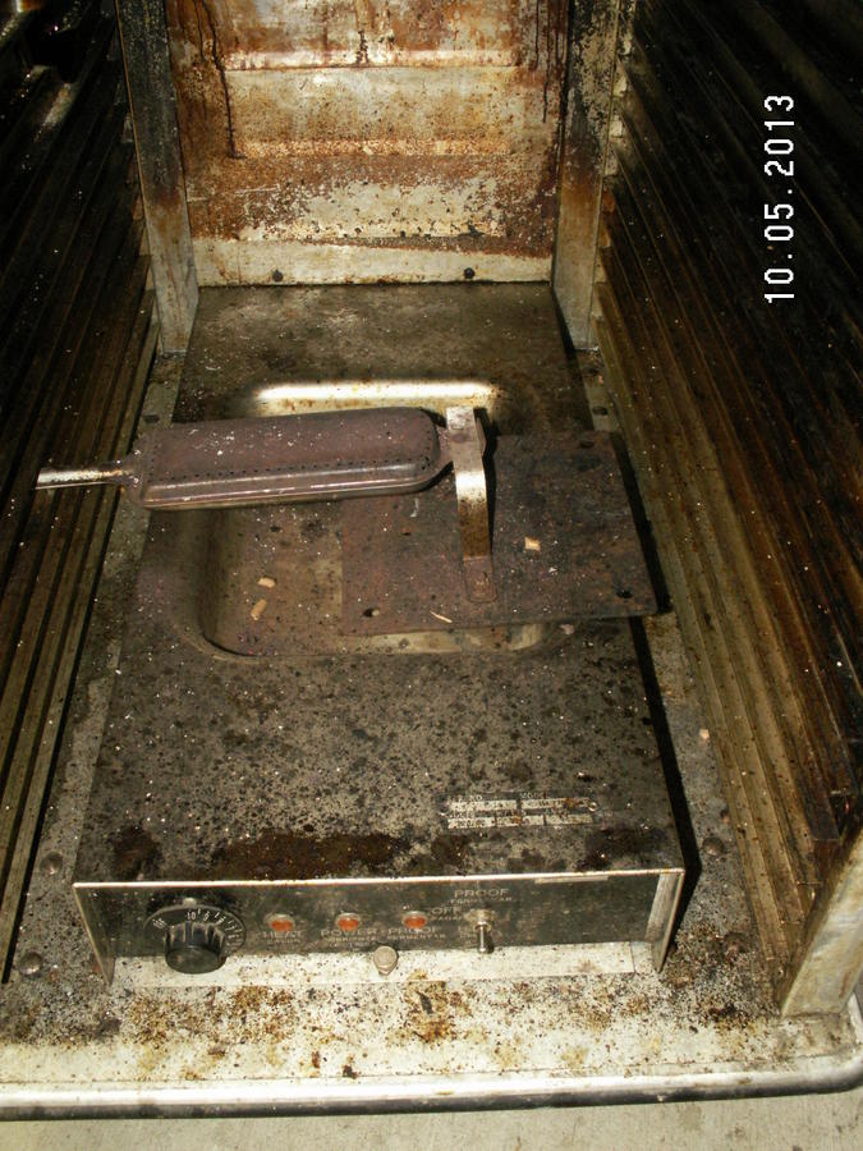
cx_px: 432
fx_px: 1163
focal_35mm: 35
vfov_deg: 52.6
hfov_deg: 40.7
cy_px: 576
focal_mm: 5.86
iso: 160
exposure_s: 1/40
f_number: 2.8
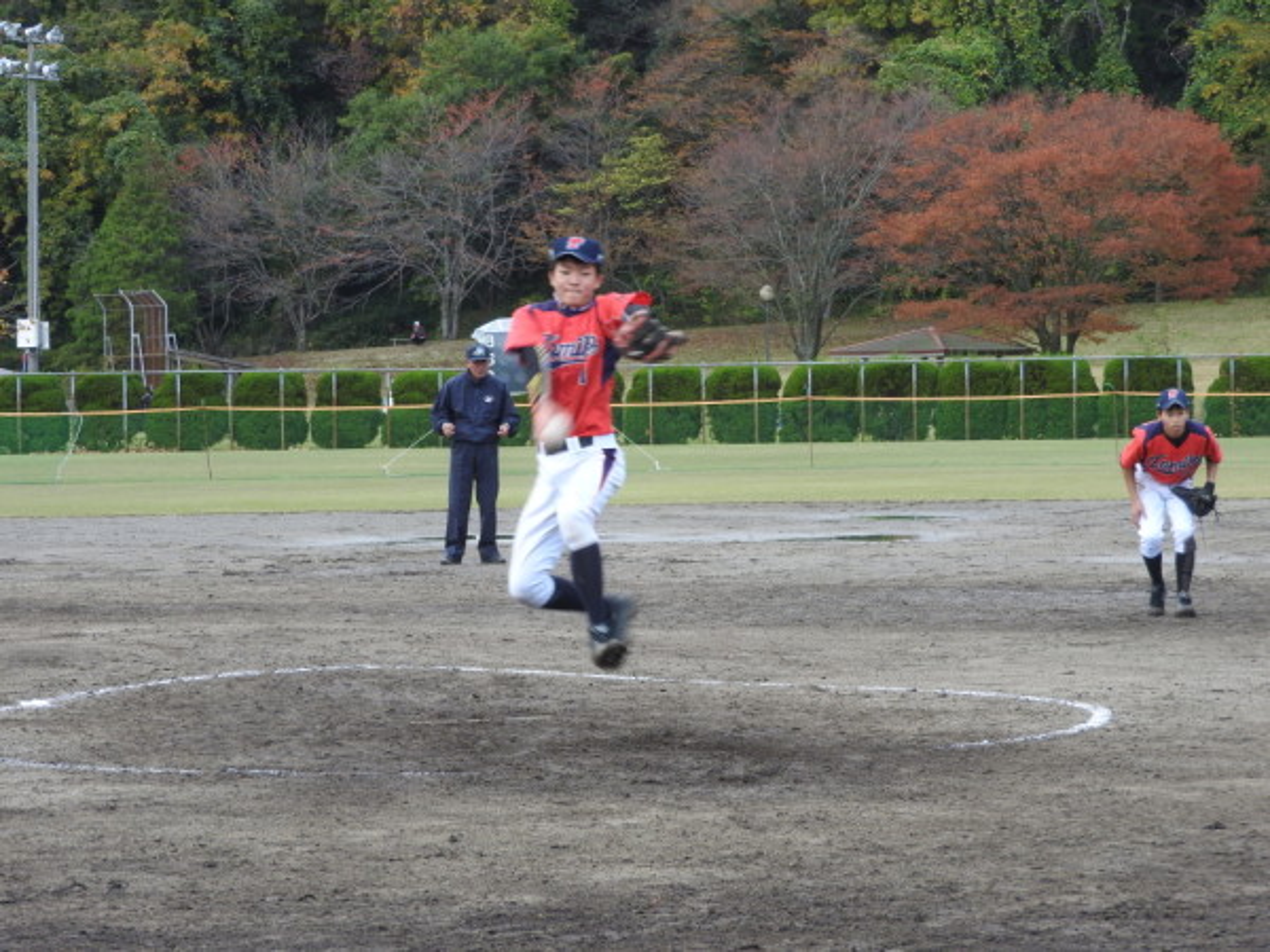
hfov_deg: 14.6
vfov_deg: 11.0
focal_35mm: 135
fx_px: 4953
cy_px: 476
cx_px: 635
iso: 110
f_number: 5
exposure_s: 1/60
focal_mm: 24.2
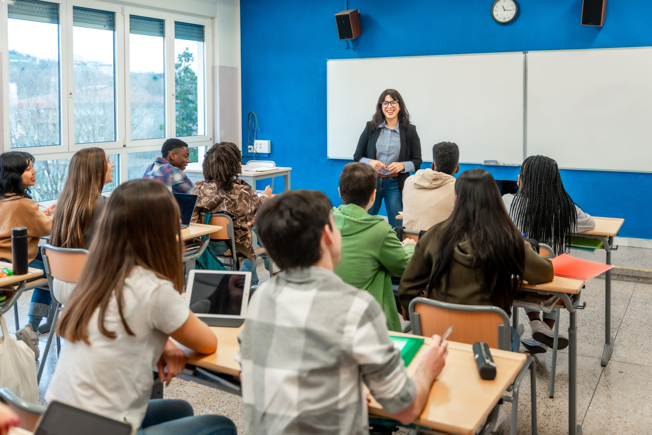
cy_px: 218
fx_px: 641
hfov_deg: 53.9
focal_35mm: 35
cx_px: 326
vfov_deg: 37.5
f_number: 2.8
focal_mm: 35.4
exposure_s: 1/250
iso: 1000
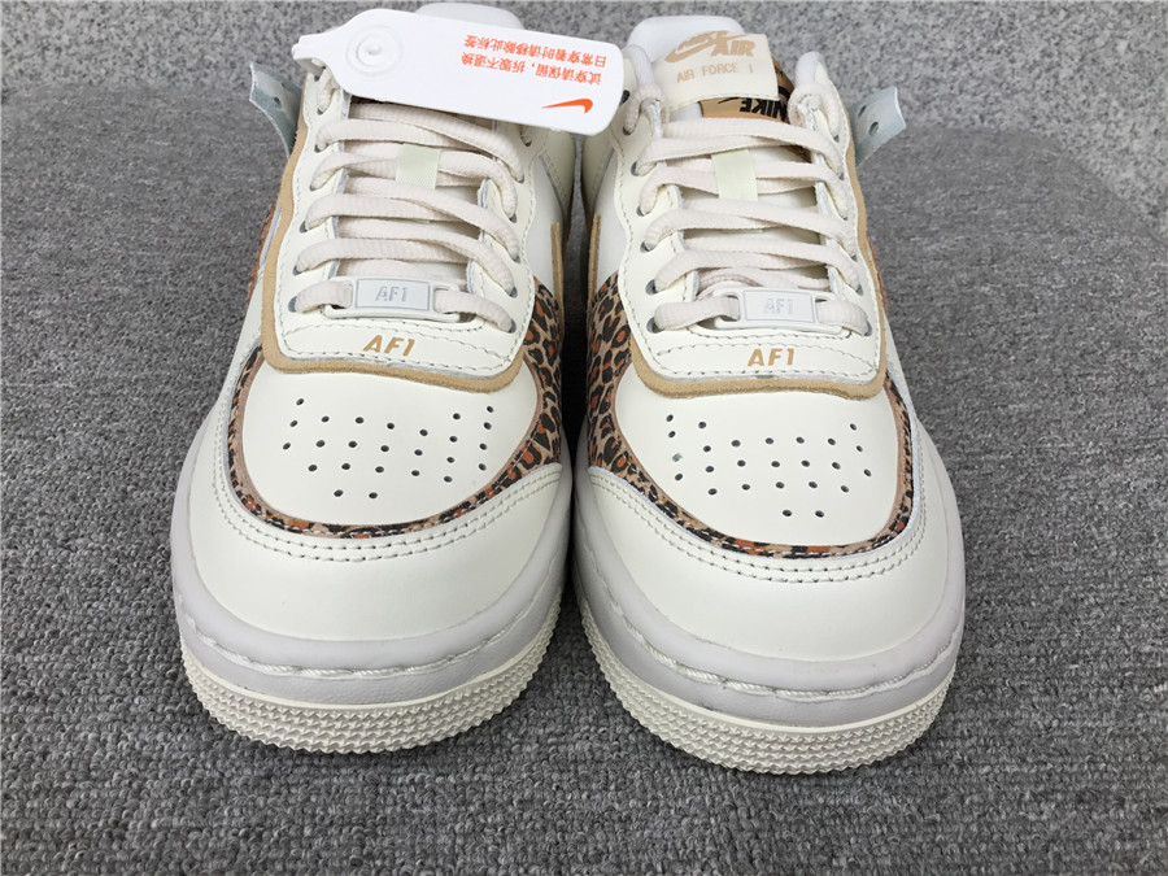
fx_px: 1046
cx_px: 584
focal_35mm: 31
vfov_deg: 45.4
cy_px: 438
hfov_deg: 58.4
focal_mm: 3.3
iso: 25
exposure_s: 1/124
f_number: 2.4
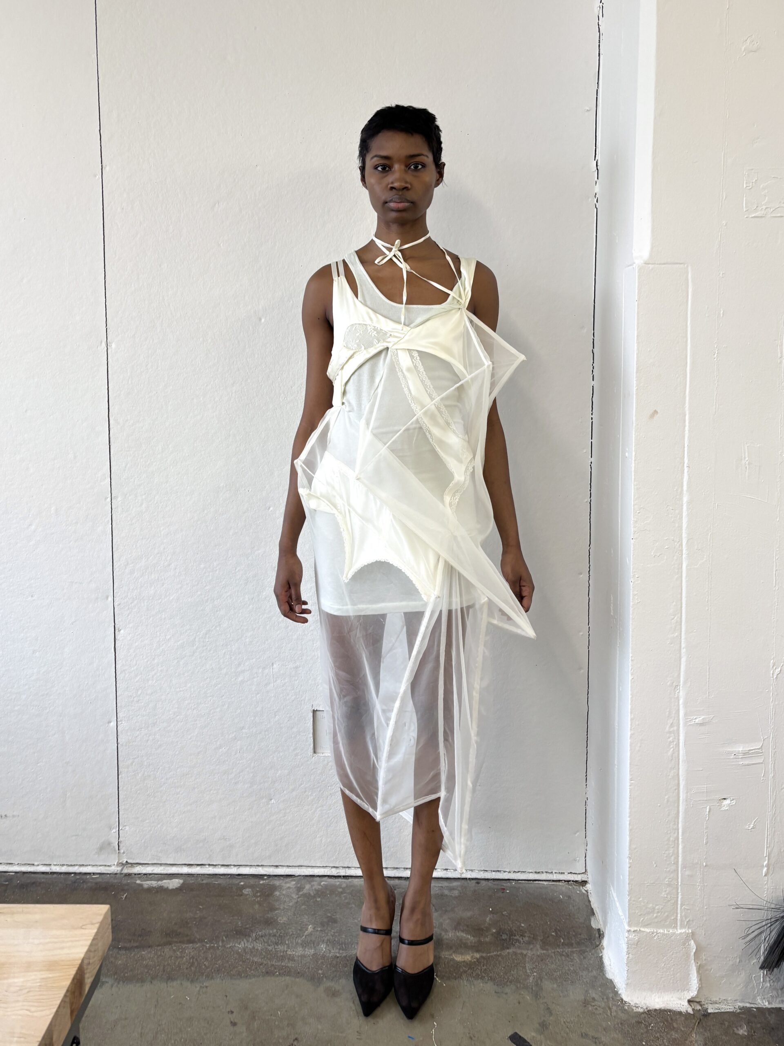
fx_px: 785
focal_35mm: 26
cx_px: 392
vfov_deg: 67.3
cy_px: 523
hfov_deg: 53.1
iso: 100
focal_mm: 5.96
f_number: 1.6
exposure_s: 1/120
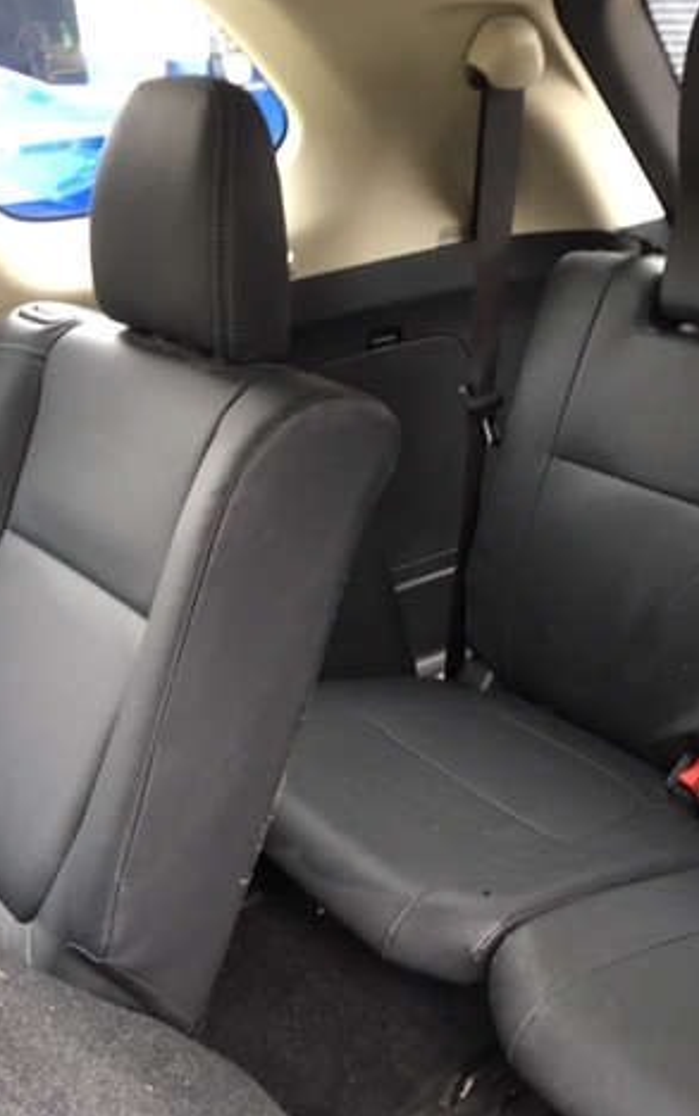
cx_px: 439
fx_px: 1279
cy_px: 548
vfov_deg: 47.2
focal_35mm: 42
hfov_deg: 30.4
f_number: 2.2
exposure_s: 1/30
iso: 125
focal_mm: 4.15
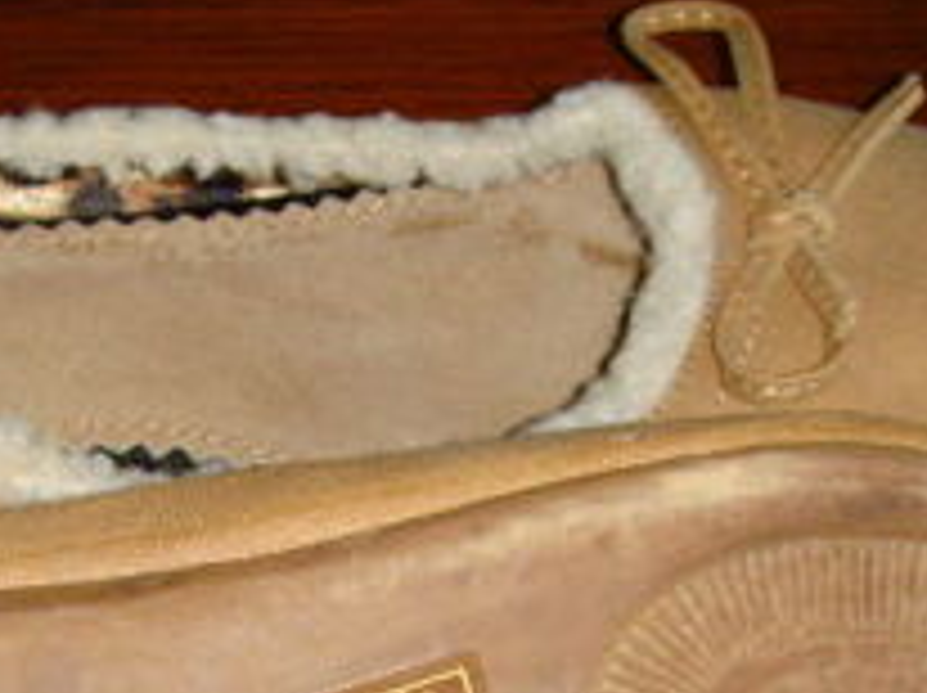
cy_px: 711
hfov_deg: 21.3
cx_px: 171
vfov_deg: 15.9
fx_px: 2434
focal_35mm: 91
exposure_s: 1/45
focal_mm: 6.6
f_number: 3.5
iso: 200
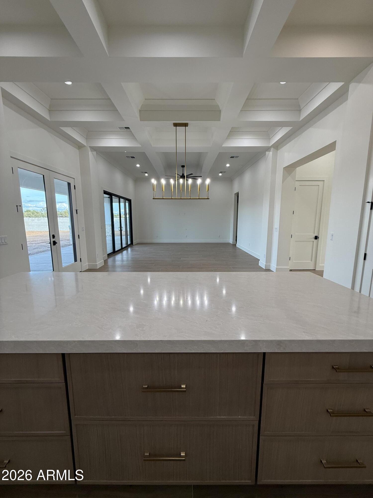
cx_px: 186
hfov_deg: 85.7
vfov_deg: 102.1
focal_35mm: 14
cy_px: 249
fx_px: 201
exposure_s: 1/120
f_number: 2.2
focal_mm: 2.22
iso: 80
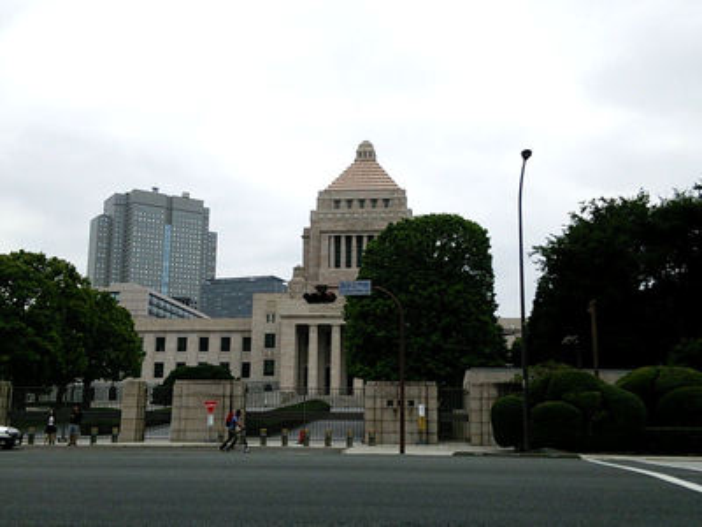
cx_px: 351
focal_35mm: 30
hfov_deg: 60.0
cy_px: 264
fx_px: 608
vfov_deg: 46.8
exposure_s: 1/1286
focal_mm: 4.06
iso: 40
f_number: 1.94
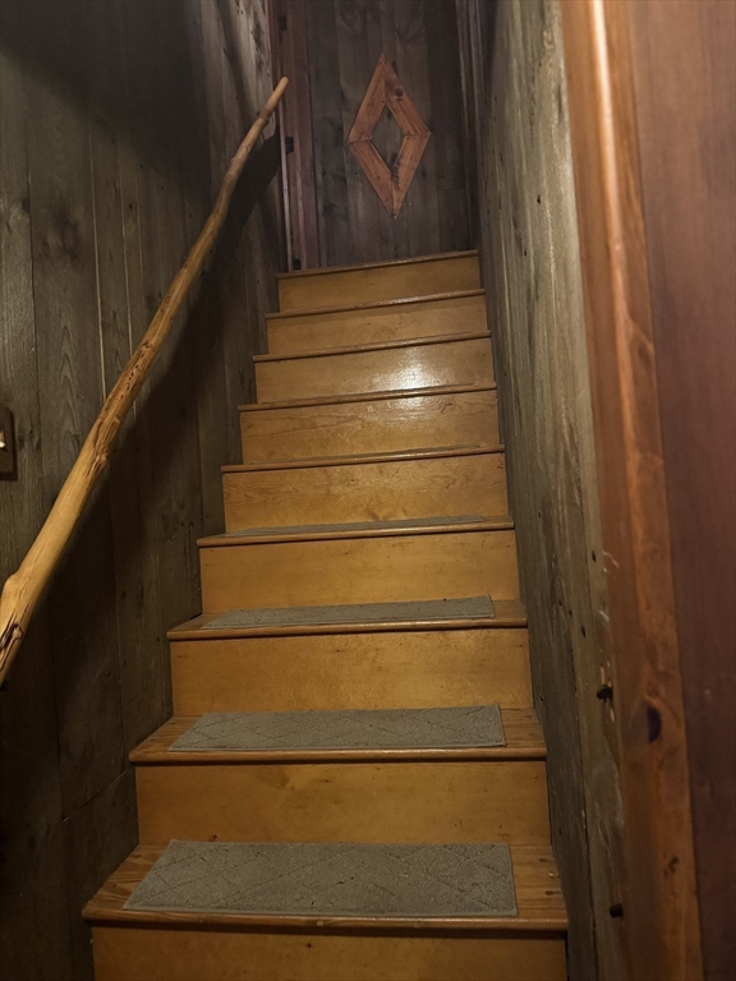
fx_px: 680
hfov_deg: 56.8
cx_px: 368
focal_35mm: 24
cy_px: 490
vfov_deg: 71.6
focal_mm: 6.76
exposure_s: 1/30
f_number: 1.78
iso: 1250
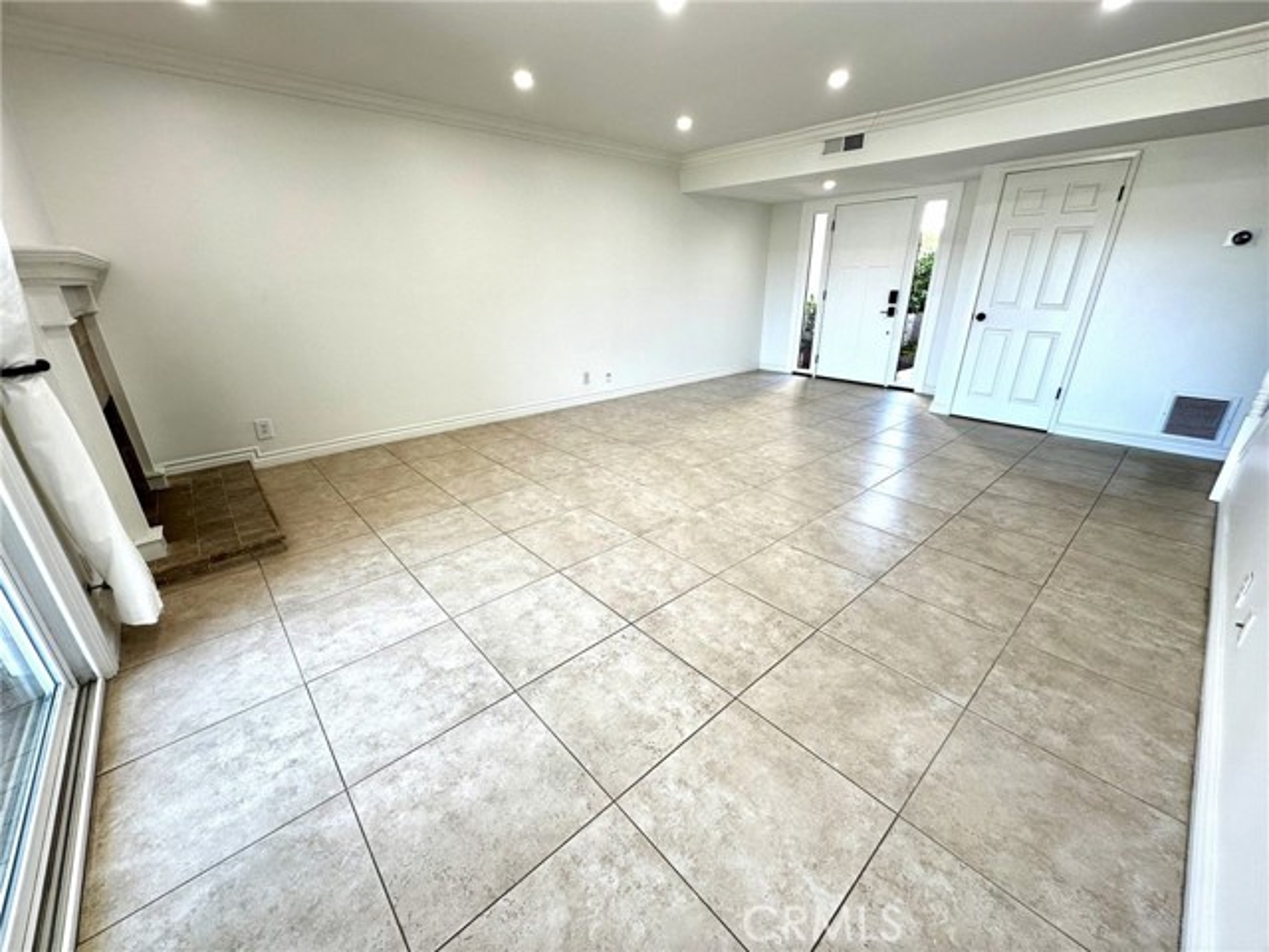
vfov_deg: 85.7
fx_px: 513
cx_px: 634
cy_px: 476
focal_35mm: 14
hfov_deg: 102.1
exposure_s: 1/120
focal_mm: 2.22
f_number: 2.2
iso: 64
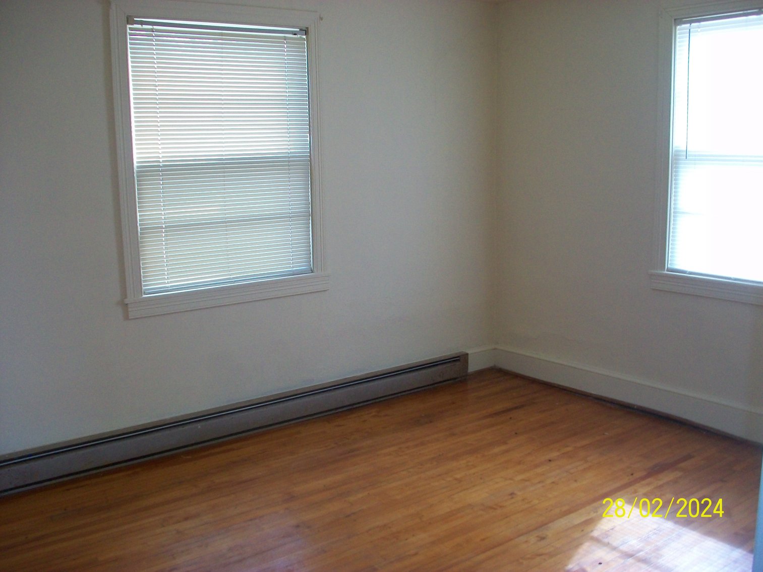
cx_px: 382
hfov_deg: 54.0
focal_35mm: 34
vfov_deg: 41.8
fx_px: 749
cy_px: 286
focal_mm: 5.7
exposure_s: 1/60
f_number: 2.8
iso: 120
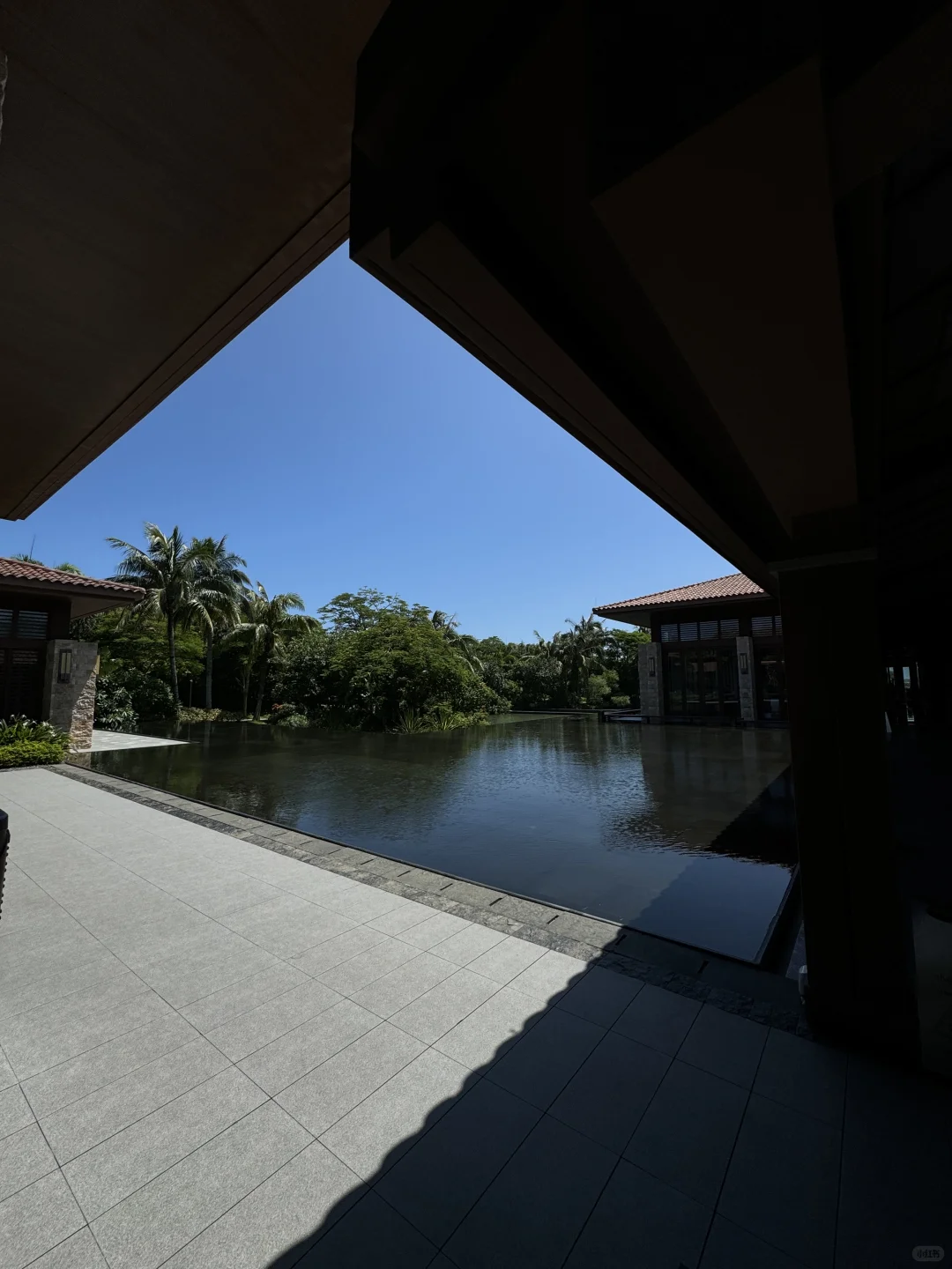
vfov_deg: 102.1
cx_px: 476
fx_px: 513
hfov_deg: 85.7
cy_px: 634
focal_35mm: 14
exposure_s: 1/4630
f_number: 2.2
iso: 50
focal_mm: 2.22
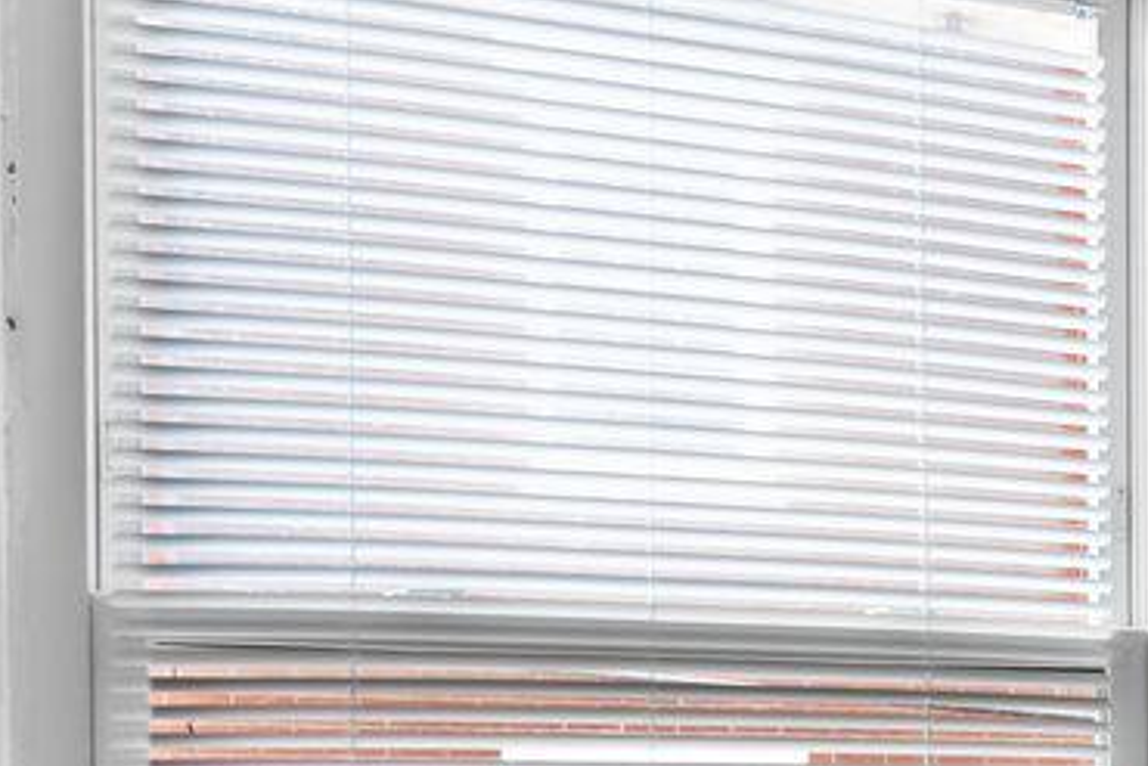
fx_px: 2999
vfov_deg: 14.0
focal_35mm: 94
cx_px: 2383
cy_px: 994
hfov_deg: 16.1
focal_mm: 17
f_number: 8
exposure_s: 1/25
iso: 400
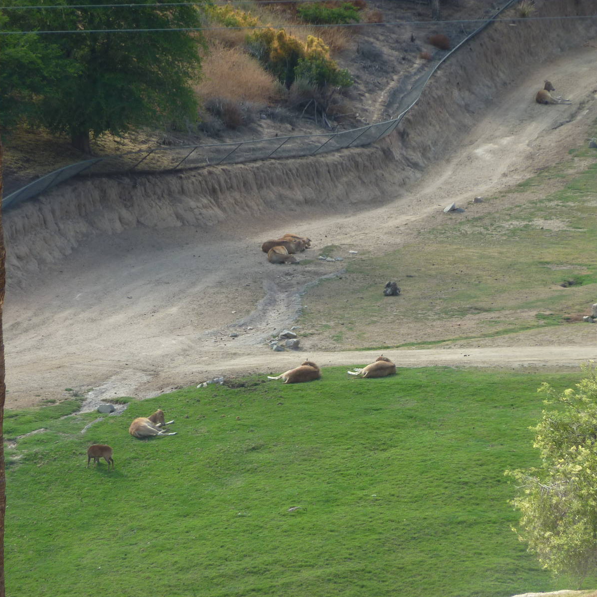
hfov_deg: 4.9
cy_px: 299
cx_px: 276
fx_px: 6927
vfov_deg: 4.9
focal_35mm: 355
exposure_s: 1/160
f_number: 4.9
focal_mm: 49.2
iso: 80
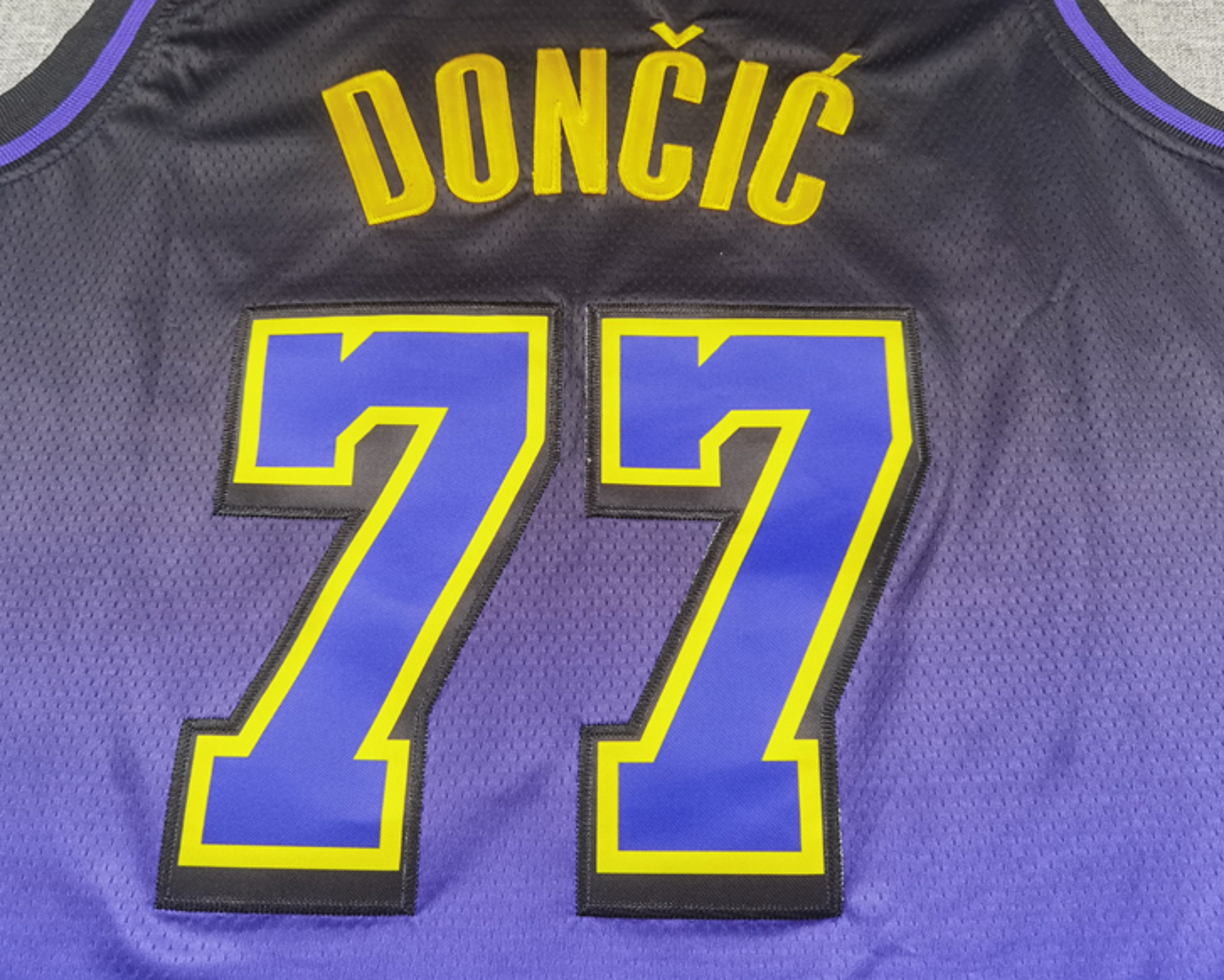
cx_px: 588
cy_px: 498
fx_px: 1051
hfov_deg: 60.4
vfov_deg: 50.0
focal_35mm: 29
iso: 50
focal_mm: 6.71
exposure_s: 1/69.4
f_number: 1.9
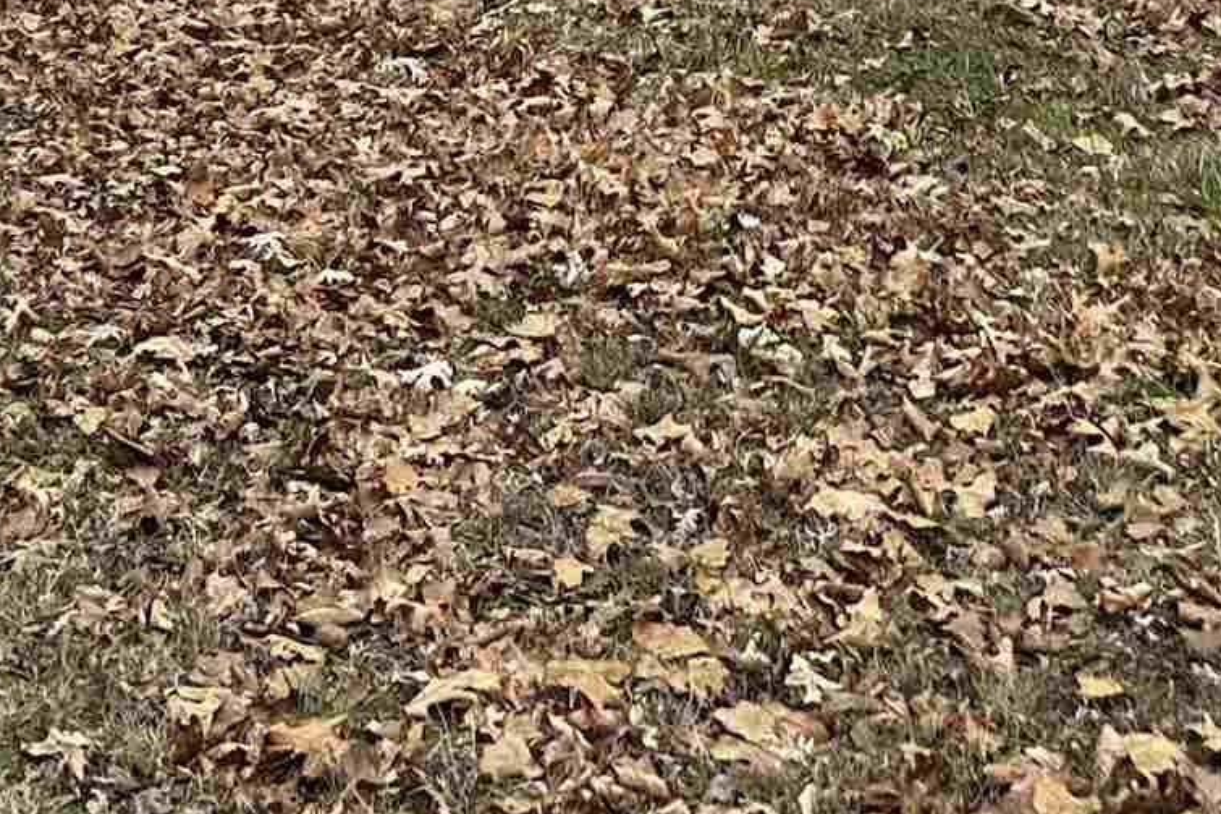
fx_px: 3730
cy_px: -466
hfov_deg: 18.6
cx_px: 788
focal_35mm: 110
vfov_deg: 11.8
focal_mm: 5.7
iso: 50
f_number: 1.5
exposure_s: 1/446
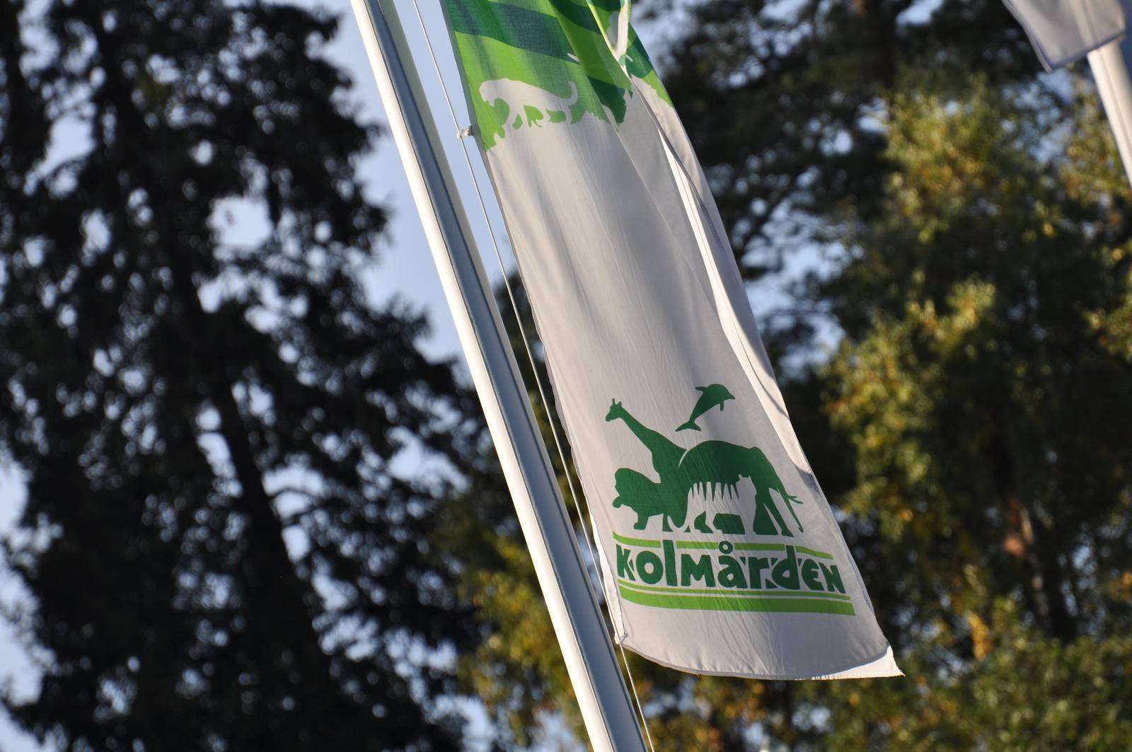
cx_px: 566
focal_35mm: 450
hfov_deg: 4.6
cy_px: 376
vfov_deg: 3.0
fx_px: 14134
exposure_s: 1/500
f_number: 5.6
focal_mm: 300
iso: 200
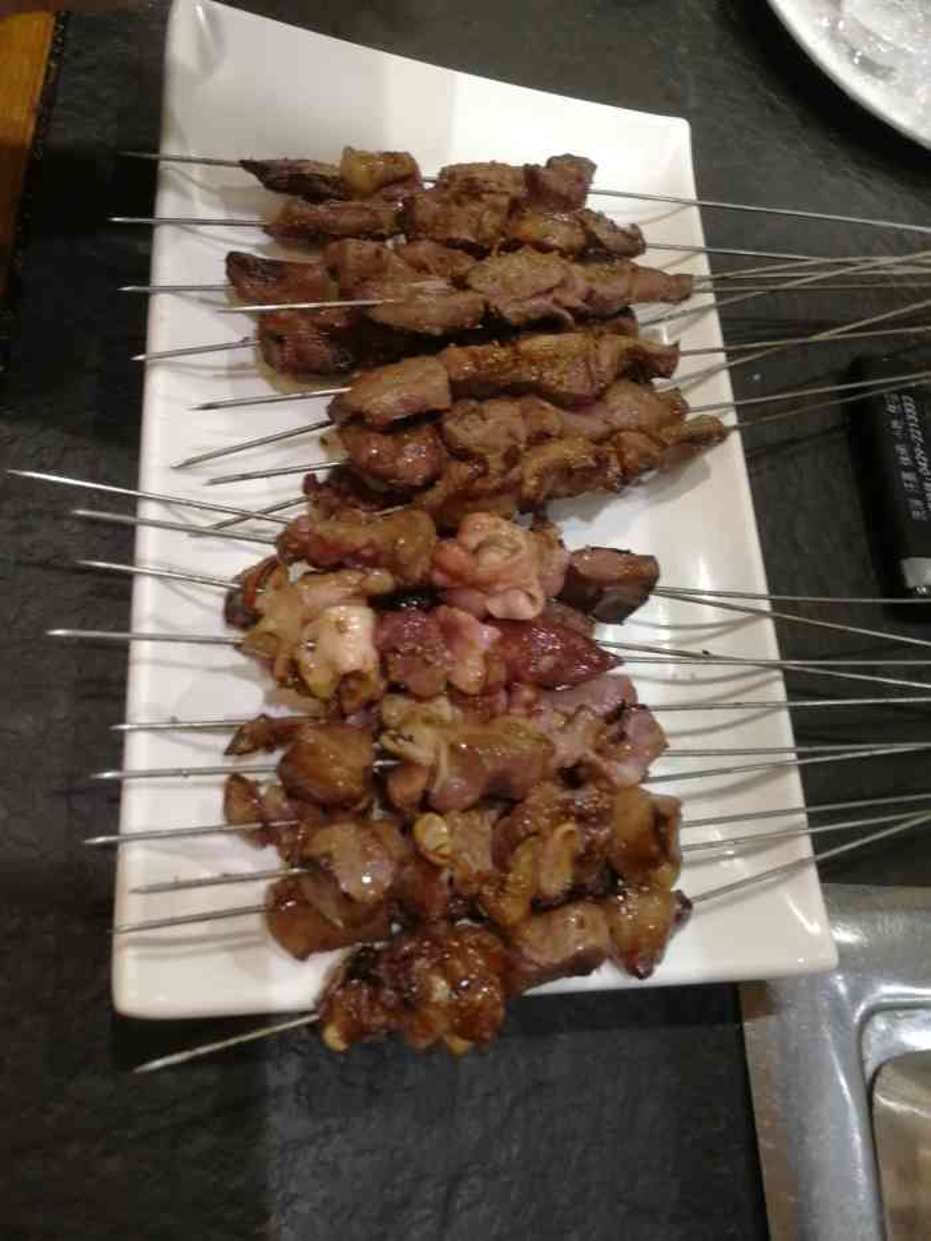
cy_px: 620
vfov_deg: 65.3
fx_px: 968
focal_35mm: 27
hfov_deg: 51.4
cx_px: 466
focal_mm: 3.95
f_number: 2.2
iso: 160
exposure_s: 1/33.3
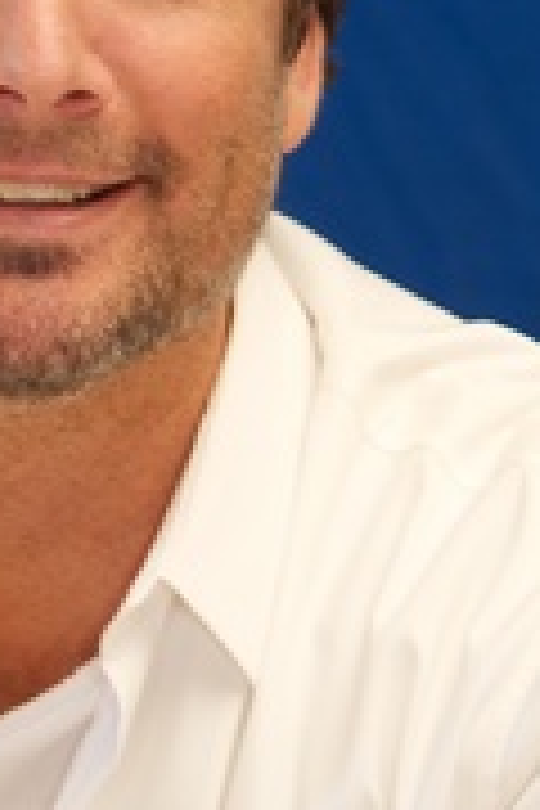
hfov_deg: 4.3
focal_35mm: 322
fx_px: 7244
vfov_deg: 6.4
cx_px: 83
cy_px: 270
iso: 800
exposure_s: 1/60
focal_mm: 145
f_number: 5.6
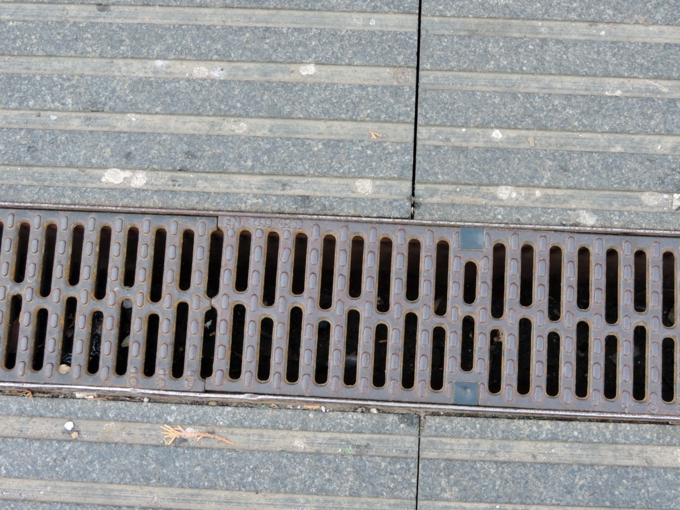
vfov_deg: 24.4
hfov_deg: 32.2
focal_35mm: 60
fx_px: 1179
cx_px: 340
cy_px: 255
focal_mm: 10.7
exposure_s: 1/80
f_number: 3.7
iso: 80
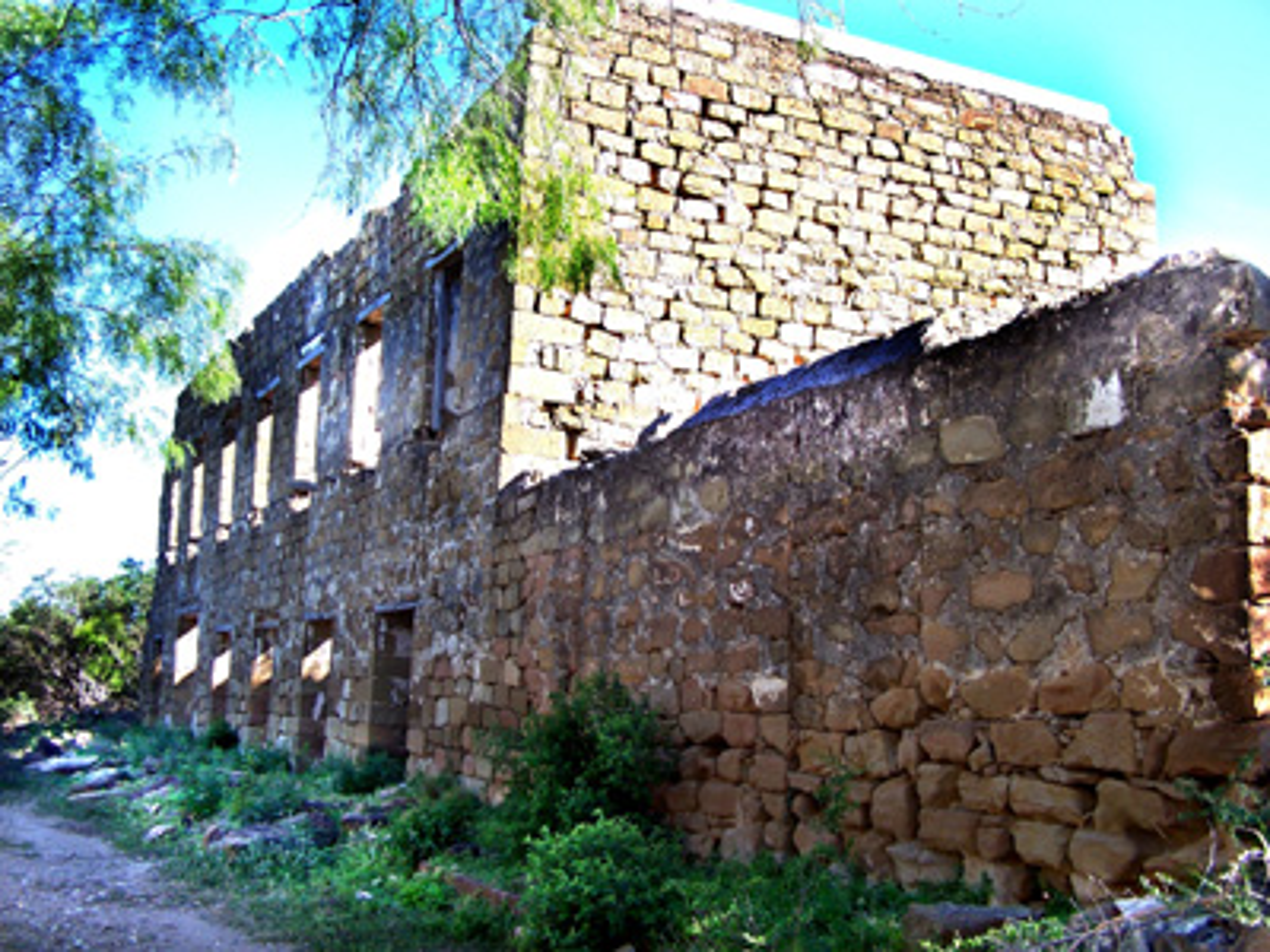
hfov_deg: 49.0
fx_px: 1394
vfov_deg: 37.7
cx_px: 635
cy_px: 476
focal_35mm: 38
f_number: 2.8
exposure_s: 1/200
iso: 80
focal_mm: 6.3
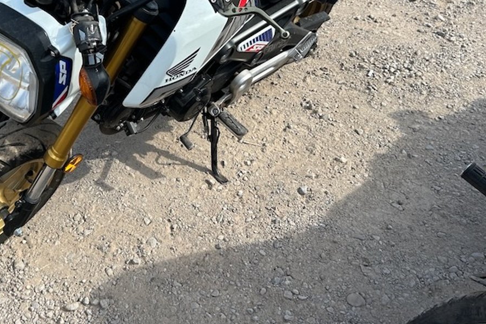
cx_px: 131
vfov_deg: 28.7
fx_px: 621
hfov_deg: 41.7
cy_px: 71
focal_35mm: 46
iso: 50
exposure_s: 1/2571
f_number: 1.5
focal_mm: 5.7
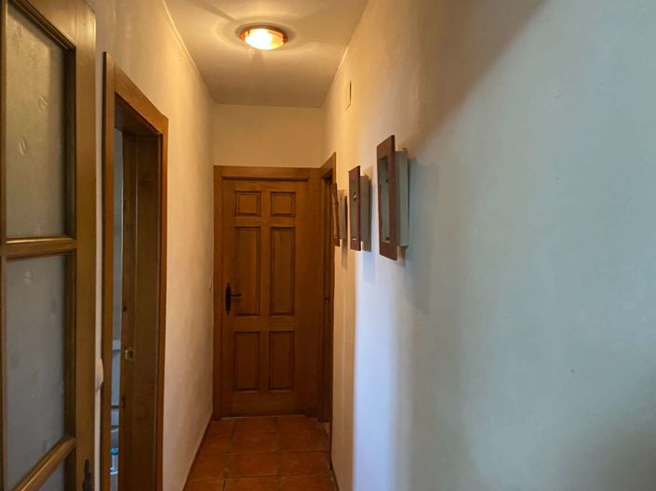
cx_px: 328
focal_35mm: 26
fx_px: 492
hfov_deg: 67.3
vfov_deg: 53.0
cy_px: 246
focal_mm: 4.25
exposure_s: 1/33
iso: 400
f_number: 1.8
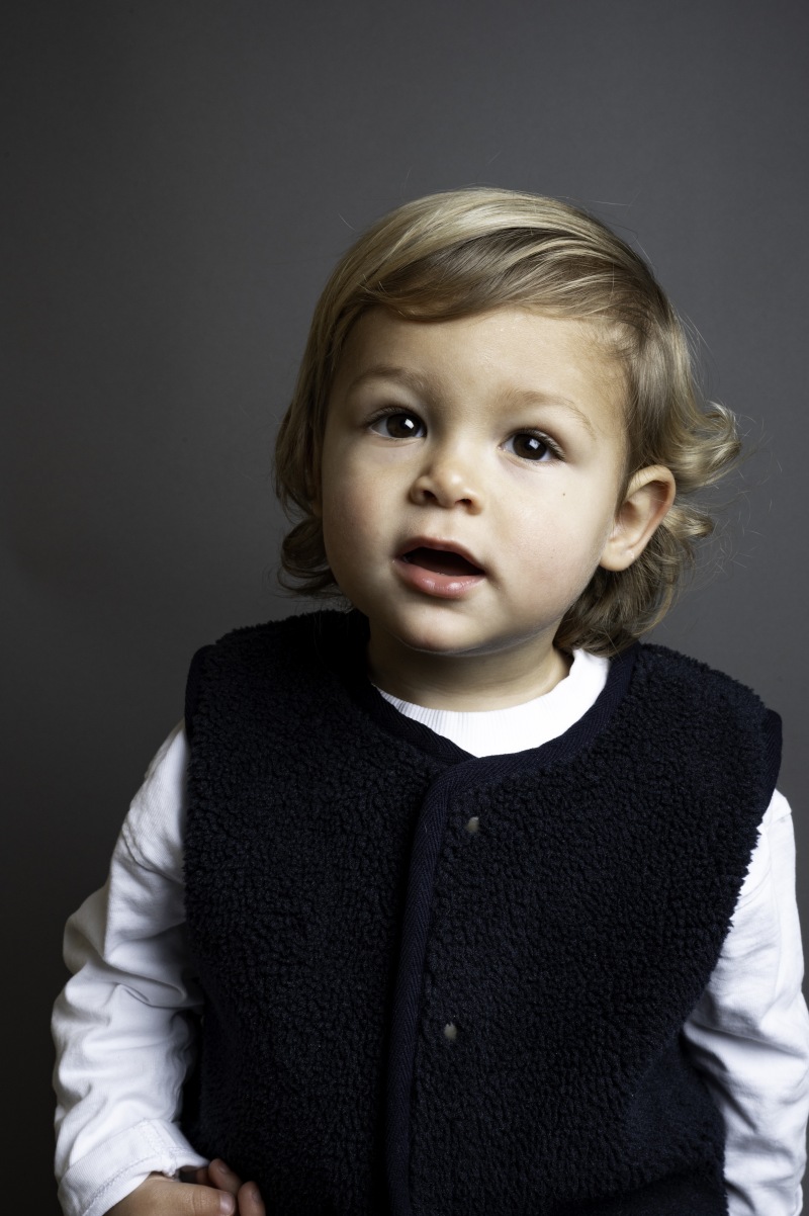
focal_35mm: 45
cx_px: 404
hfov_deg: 29.8
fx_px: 1519
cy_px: 608
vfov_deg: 43.6
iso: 320
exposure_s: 1/100
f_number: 16
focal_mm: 45
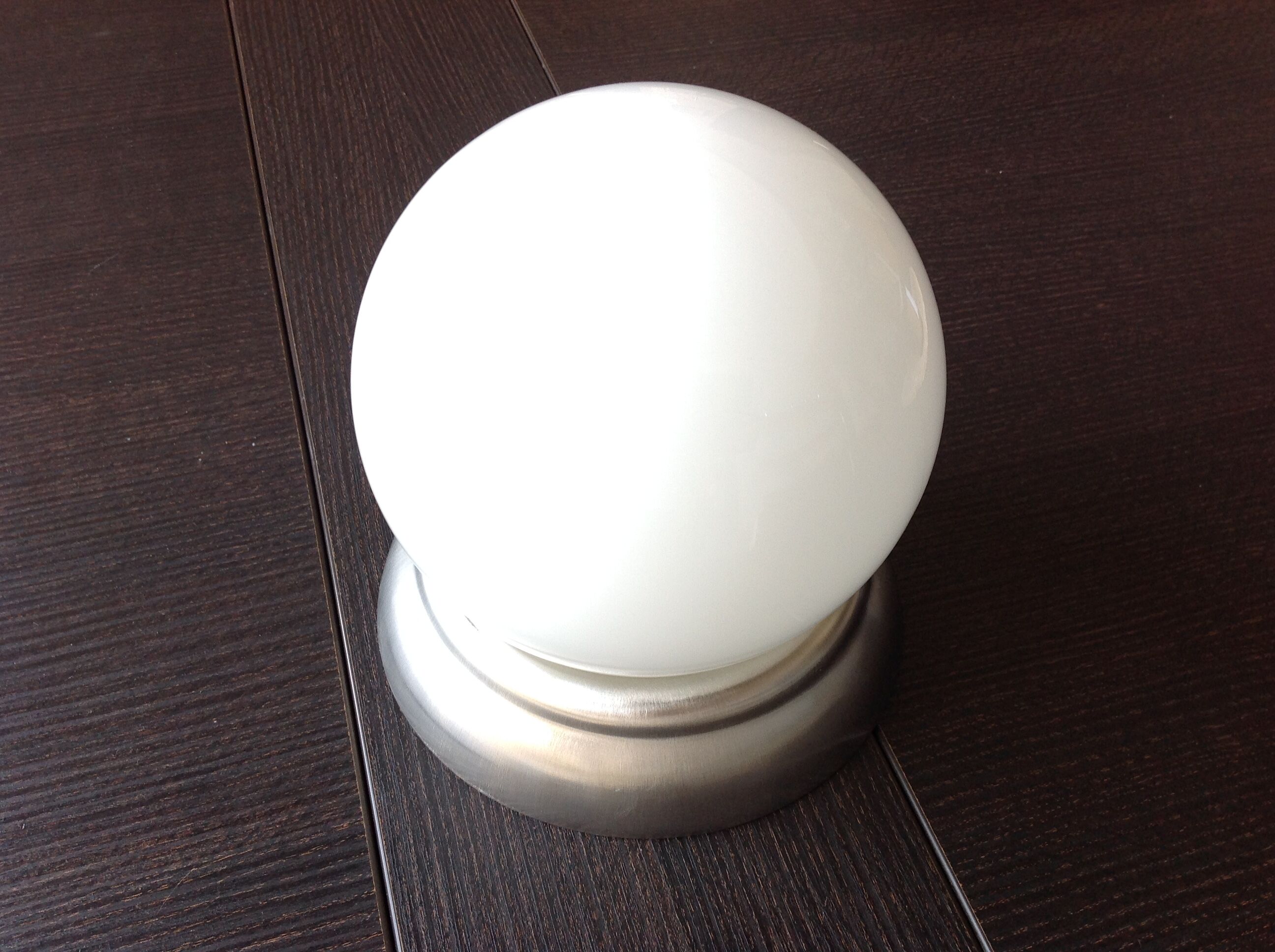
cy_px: 476
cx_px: 638
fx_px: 1287
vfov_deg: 40.6
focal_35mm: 35
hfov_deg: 52.7
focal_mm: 4.28
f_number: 2.4
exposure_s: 1/60
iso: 80
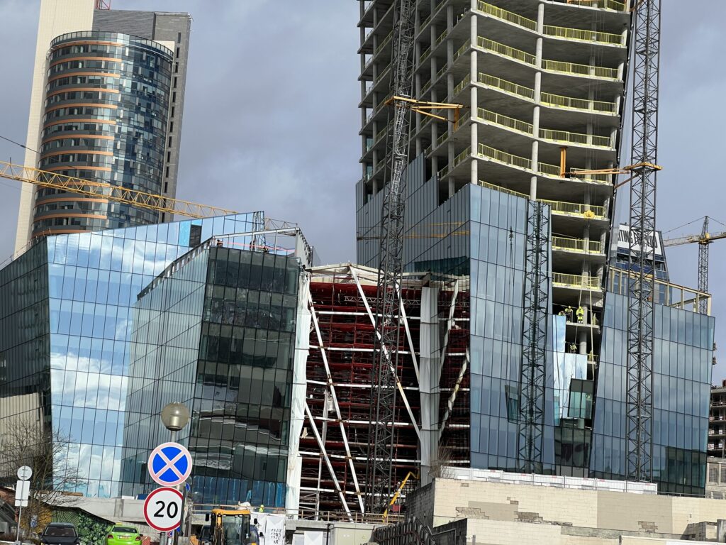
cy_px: 272
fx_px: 1615
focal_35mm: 77
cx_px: 363
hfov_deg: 25.3
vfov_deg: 19.1
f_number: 2.8
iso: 32
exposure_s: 1/1074
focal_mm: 9
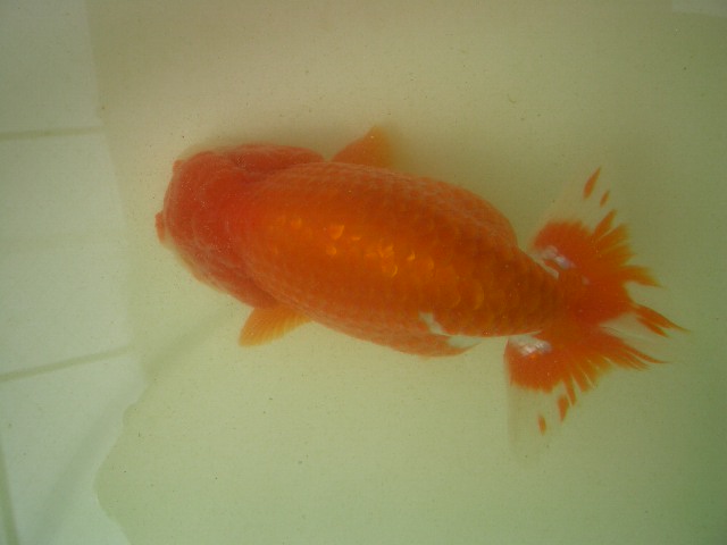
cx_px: 364
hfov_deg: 52.6
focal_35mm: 35
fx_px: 735
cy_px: 272
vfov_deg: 40.7
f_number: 4.3
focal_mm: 5.8
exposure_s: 1/400
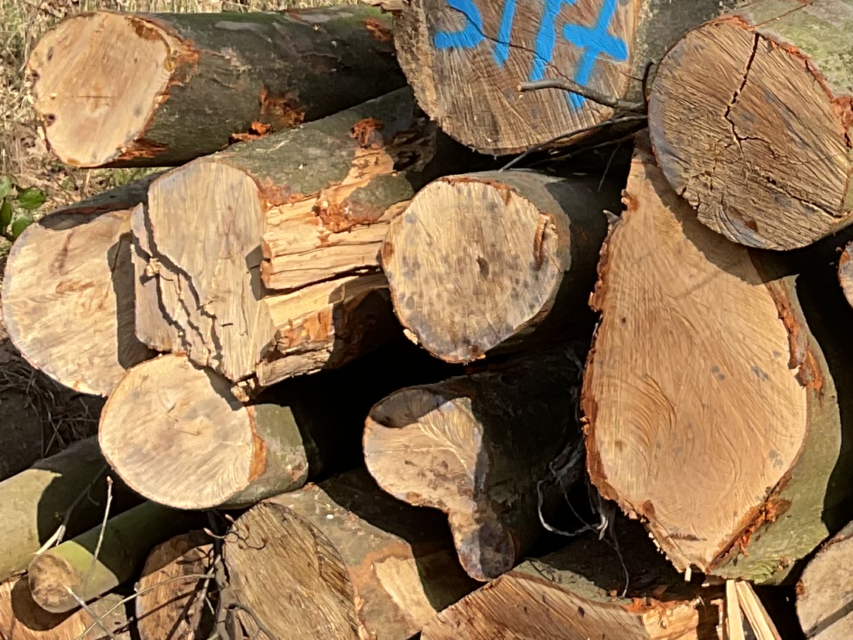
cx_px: 1061
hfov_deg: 17.6
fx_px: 2612
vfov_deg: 13.9
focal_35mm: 106
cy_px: 176
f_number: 1.8
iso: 16
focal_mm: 3
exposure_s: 1/781
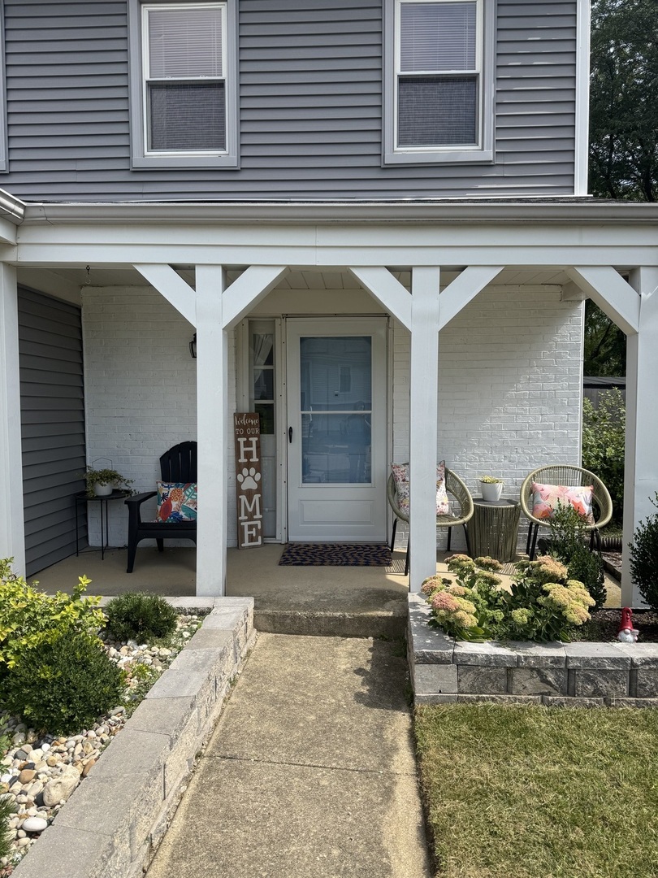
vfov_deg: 71.6
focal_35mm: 24
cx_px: 329
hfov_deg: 56.8
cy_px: 439
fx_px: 608
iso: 80
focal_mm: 6.76
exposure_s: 1/3096
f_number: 1.78
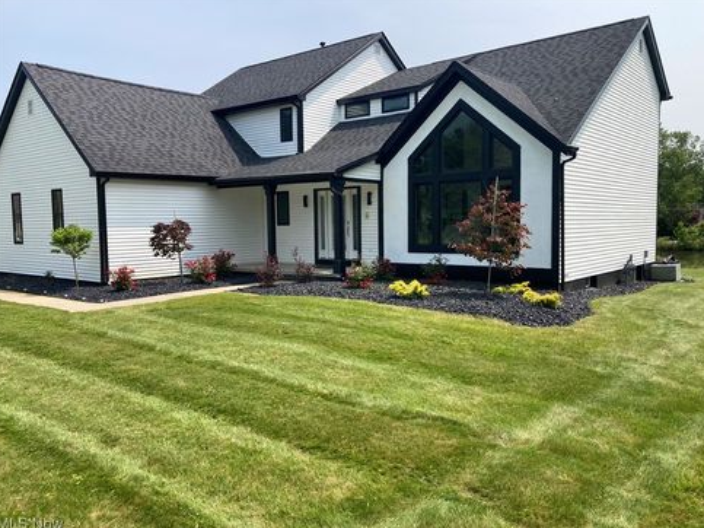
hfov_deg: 61.7
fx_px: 590
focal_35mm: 29
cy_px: 266
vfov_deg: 48.2
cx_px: 357
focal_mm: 3.99
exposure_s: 1/1675
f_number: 1.8
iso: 20
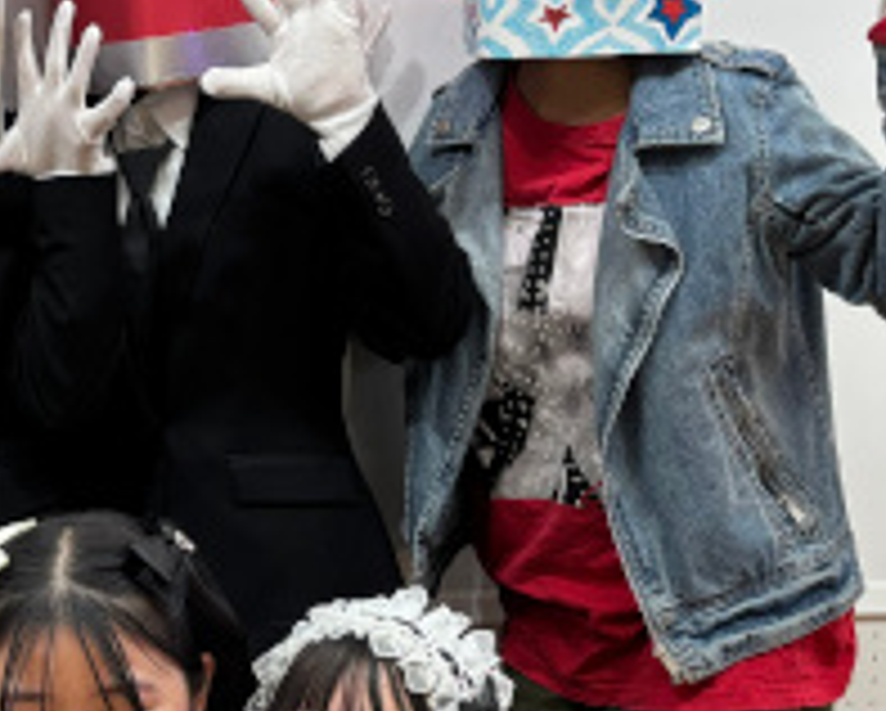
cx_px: 36
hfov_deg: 21.5
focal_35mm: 86
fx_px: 2257
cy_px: 637
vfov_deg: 17.6
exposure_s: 1/120
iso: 100
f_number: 1.6
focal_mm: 5.96
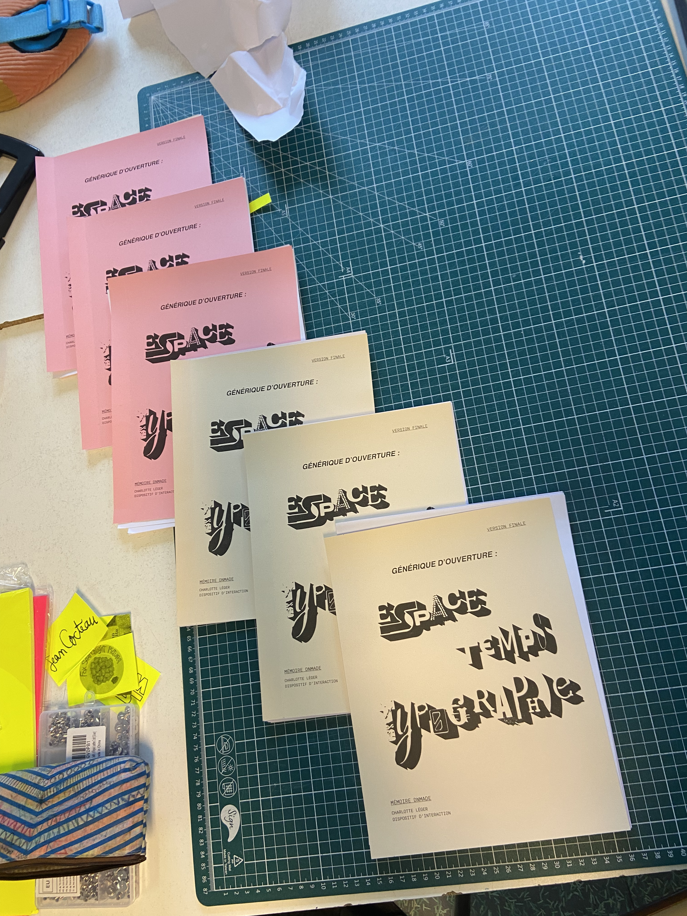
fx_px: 688
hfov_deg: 53.1
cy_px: 458
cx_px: 344
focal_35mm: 26
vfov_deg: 67.3
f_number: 1.8
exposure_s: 1/50
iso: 80
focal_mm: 4.25
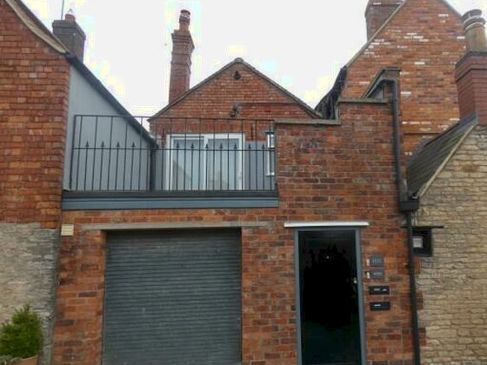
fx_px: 352
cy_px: 200
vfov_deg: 54.8
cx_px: 290
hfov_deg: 68.8
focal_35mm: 25
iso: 80
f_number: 2.8
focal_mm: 3.6
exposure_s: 1/200
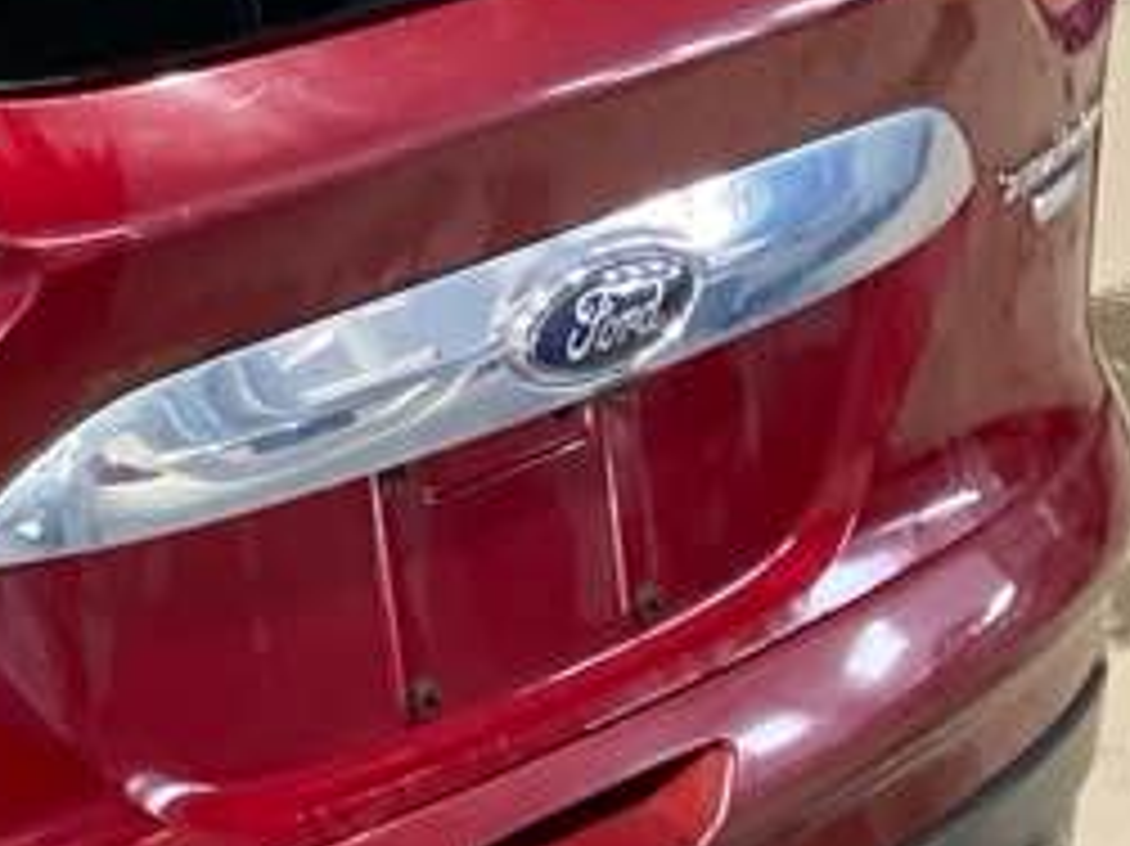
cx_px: -1186
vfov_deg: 11.3
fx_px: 4274
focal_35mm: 131
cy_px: 549
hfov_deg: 12.9
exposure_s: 1/60
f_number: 1.8
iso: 160
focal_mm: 3
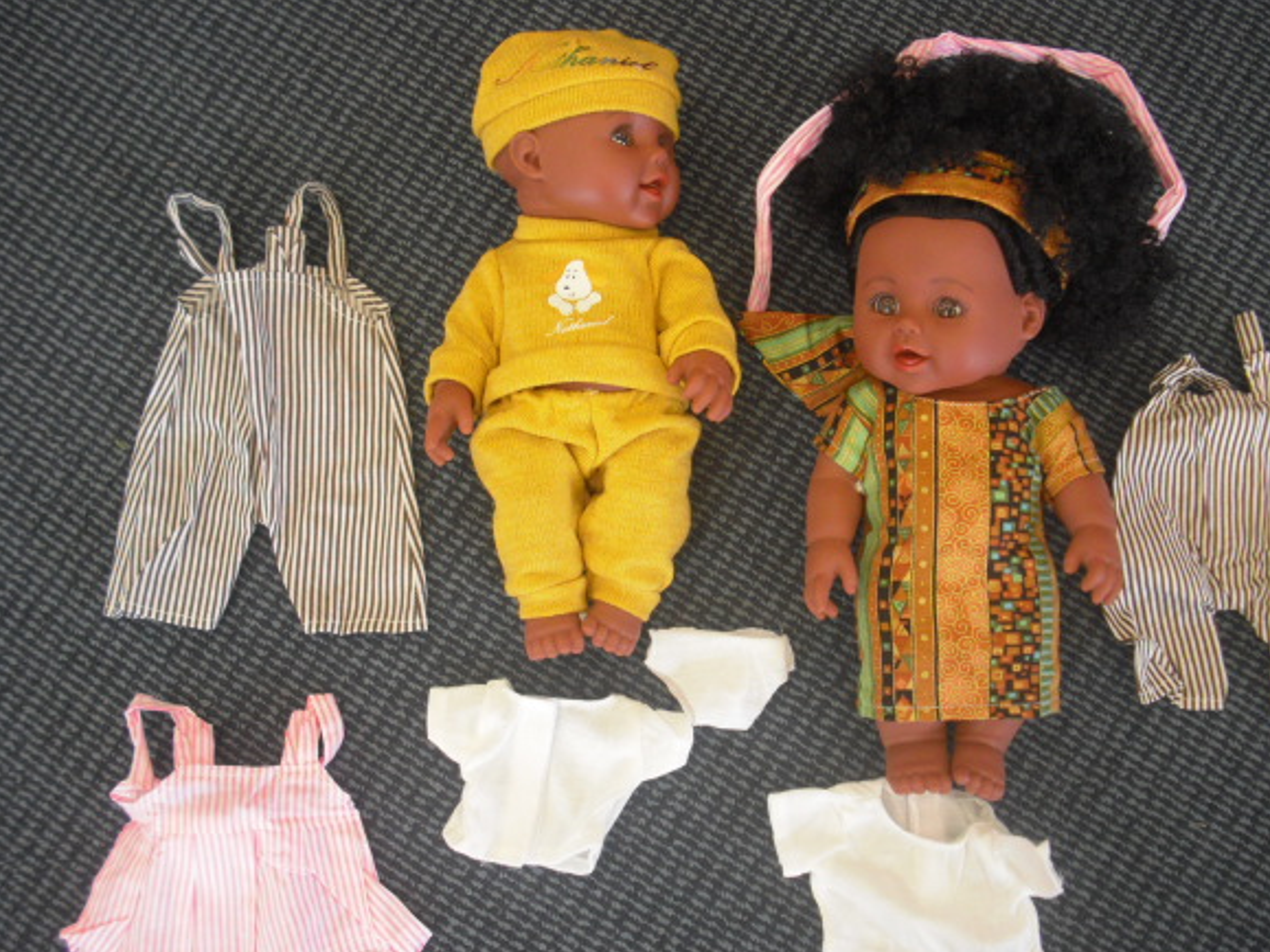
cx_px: 693
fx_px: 1541
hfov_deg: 44.8
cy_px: 518
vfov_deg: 34.3
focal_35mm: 42
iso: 200
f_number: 2.8
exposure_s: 1/125
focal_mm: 6.2
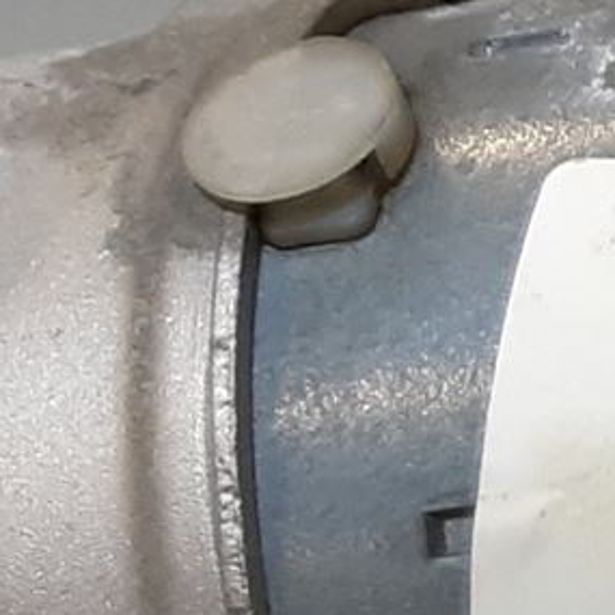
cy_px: 155
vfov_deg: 10.6
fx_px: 3317
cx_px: 1653
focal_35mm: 165
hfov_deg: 9.1
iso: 80
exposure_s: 1/100
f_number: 1.7
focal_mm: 3.93
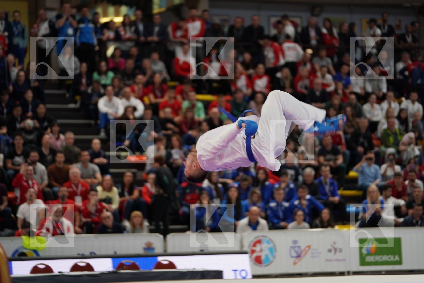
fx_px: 1672
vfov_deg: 9.7
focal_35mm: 142
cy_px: 142
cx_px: 212
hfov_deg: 14.4
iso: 500
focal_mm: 142
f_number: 2.8
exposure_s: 1/250
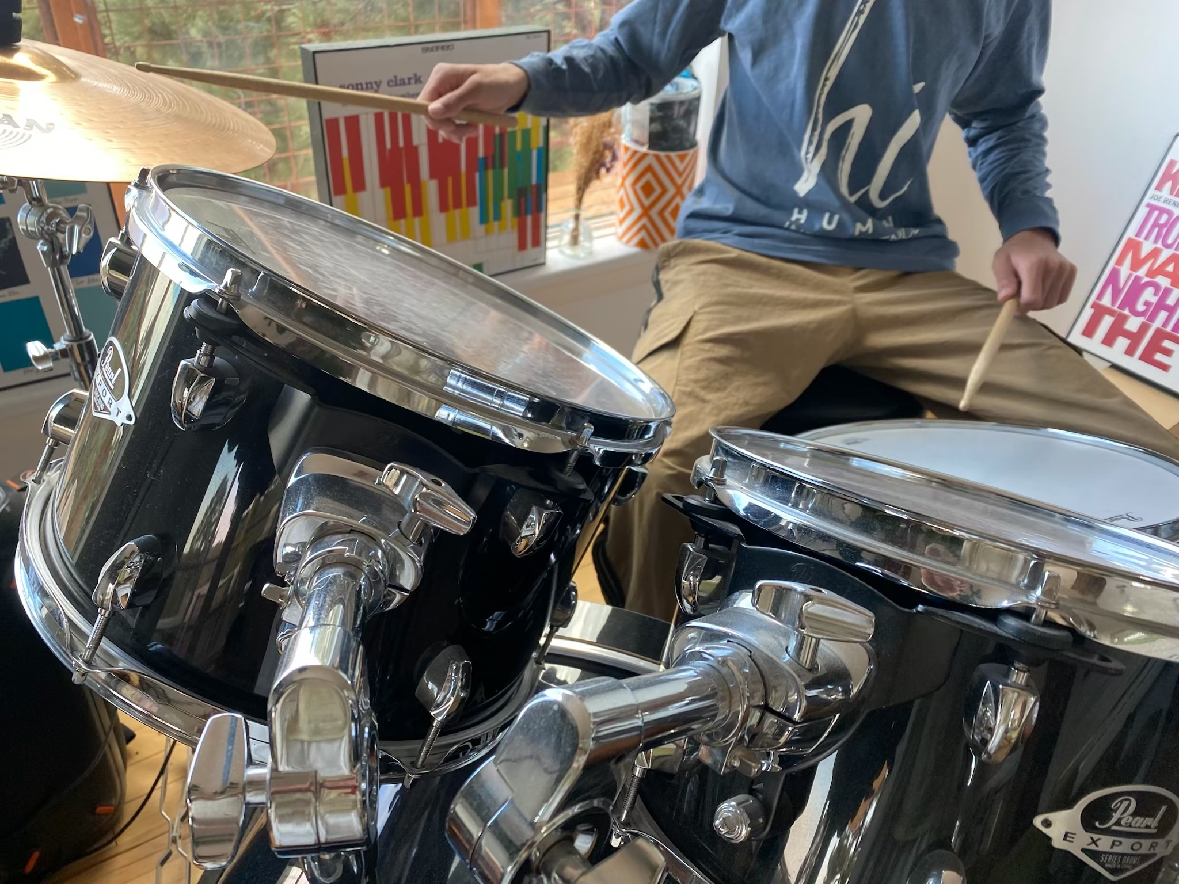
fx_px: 886
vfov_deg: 53.1
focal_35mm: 26
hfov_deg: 67.3
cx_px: 590
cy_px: 442
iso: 125
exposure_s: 1/103
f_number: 1.8
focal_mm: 4.25
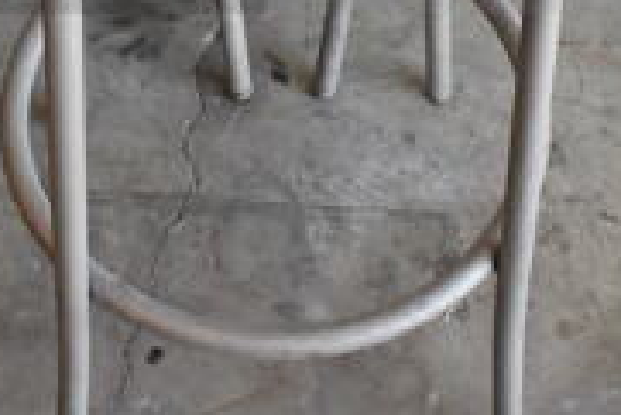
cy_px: -168
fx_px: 1571
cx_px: 226
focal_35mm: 91
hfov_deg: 22.3
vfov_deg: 14.3
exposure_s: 1/250
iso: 800
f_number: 3.5
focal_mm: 18
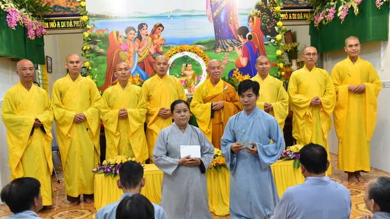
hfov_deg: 50.5
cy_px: 122
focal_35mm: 40
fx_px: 414
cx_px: 195
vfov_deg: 29.7
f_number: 4.5
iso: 1600
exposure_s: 1/80
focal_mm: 38
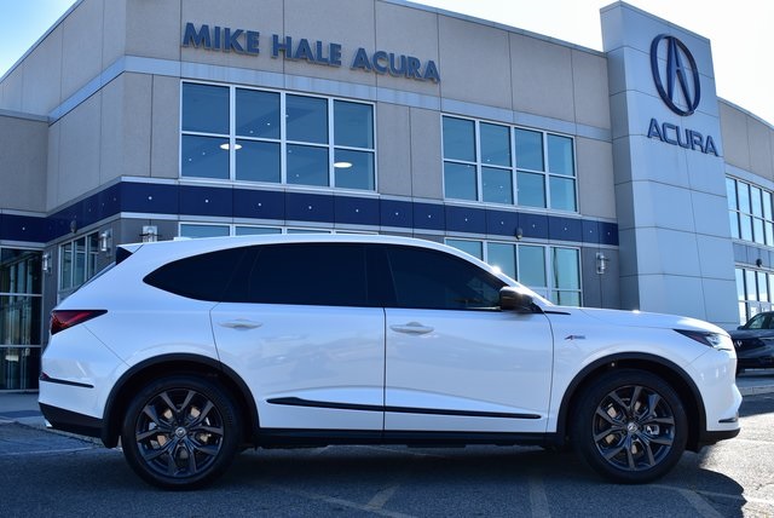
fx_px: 839
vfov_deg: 34.3
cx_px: 387
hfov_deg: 49.5
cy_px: 259
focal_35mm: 39
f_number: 7.1
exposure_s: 1/200
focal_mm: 26
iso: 100
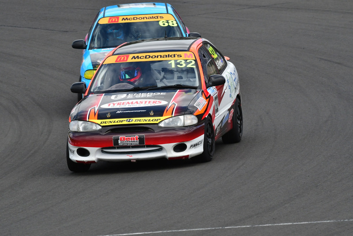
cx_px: 176
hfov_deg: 5.5
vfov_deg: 3.7
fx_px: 3678
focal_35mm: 375
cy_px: 118
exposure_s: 1/640
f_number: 10
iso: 640
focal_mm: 250
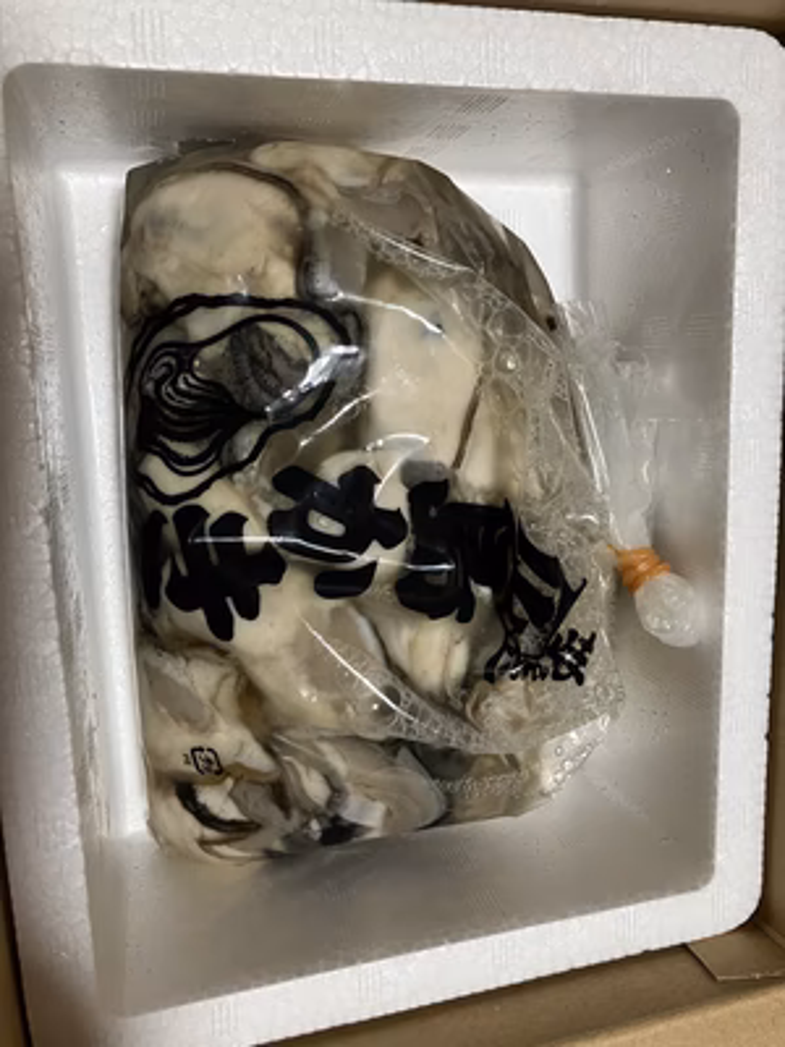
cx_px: 392
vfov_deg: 63.4
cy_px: 524
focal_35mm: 28
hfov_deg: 49.7
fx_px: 847
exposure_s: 1/60
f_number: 1.8
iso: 160
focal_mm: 3.99
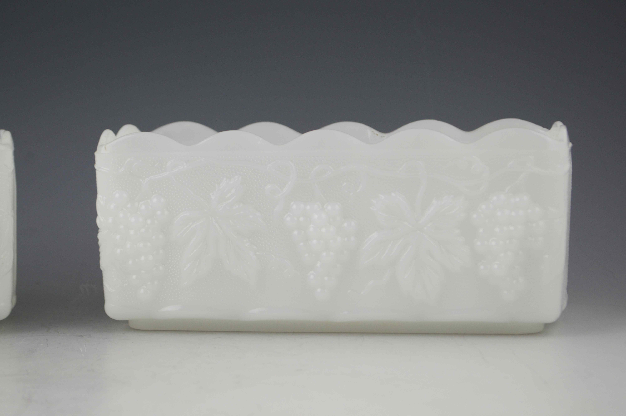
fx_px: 1433
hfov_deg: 24.6
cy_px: 208
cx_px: 313
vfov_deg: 16.5
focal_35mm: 82
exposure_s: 1/80
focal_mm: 55
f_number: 5.6
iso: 400
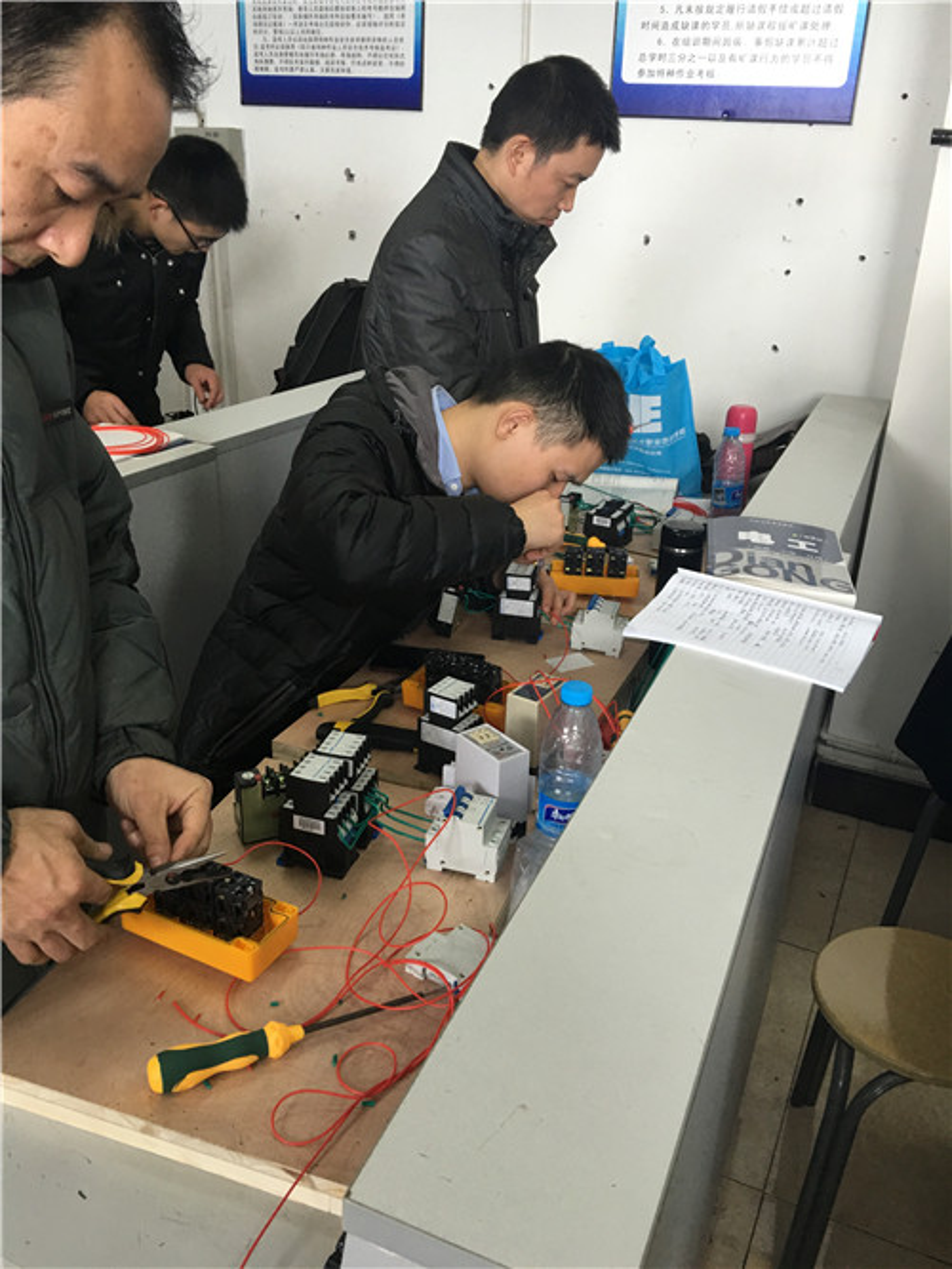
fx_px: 1063
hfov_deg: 48.3
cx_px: 476
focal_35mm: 29
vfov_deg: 61.6
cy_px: 634
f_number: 2.2
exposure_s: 1/33
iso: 50
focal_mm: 4.15
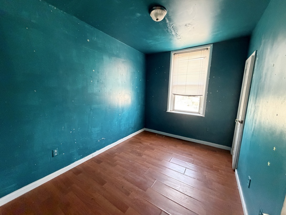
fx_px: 116
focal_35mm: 14
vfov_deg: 85.7
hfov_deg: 102.1
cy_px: 108
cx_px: 143
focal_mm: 2.22
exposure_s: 1/60
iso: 640
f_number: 2.2
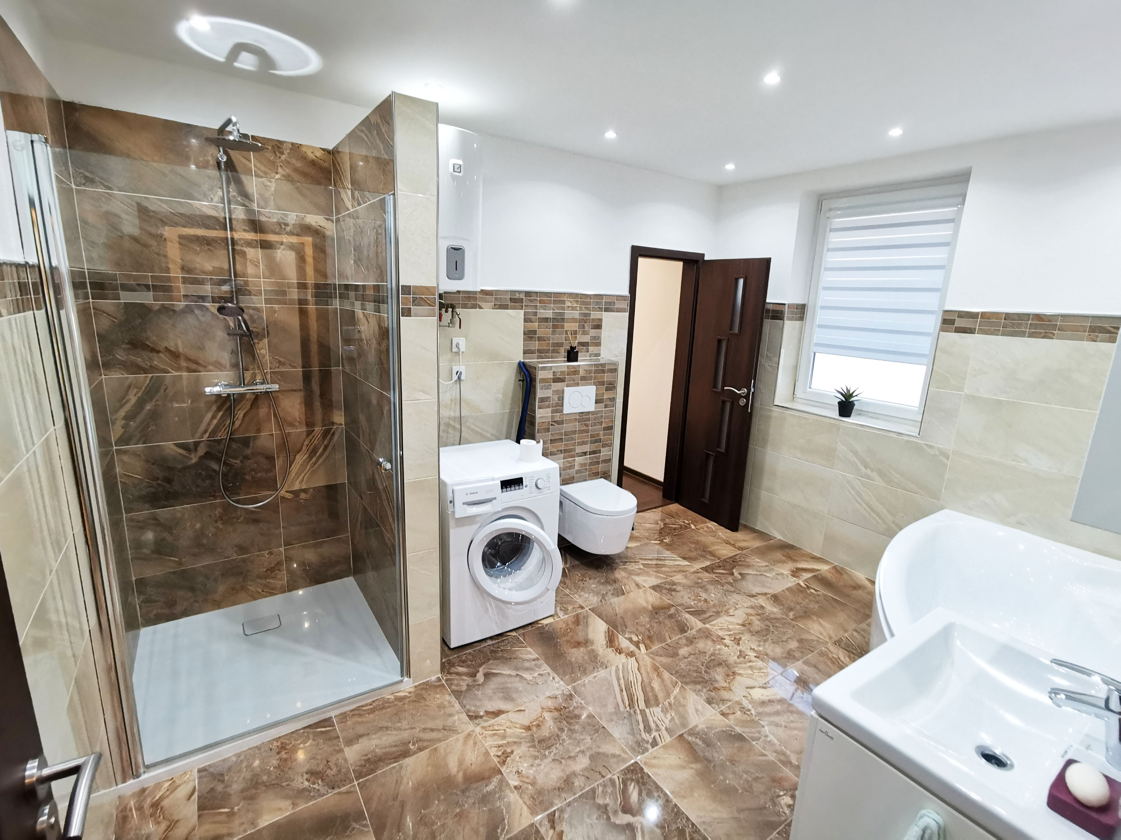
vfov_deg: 74.7
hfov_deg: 91.0
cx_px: 560
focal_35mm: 17
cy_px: 420
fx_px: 551
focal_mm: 2.23
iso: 320
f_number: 2.2
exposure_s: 1/50
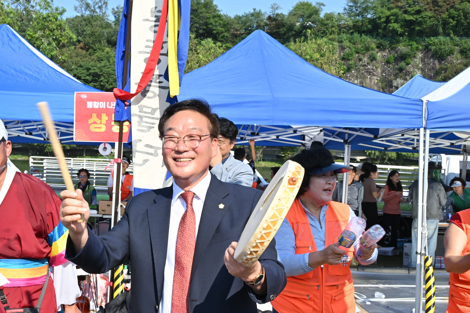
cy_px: 235
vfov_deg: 24.8
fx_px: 705
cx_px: 185
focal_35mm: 54
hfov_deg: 36.7
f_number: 14
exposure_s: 1/250
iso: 320
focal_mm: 32
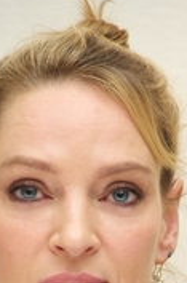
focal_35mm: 453
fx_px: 3550
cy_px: 283
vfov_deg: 4.6
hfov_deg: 3.0
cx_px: 96
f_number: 5.6
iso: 640
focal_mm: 200
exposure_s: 1/50
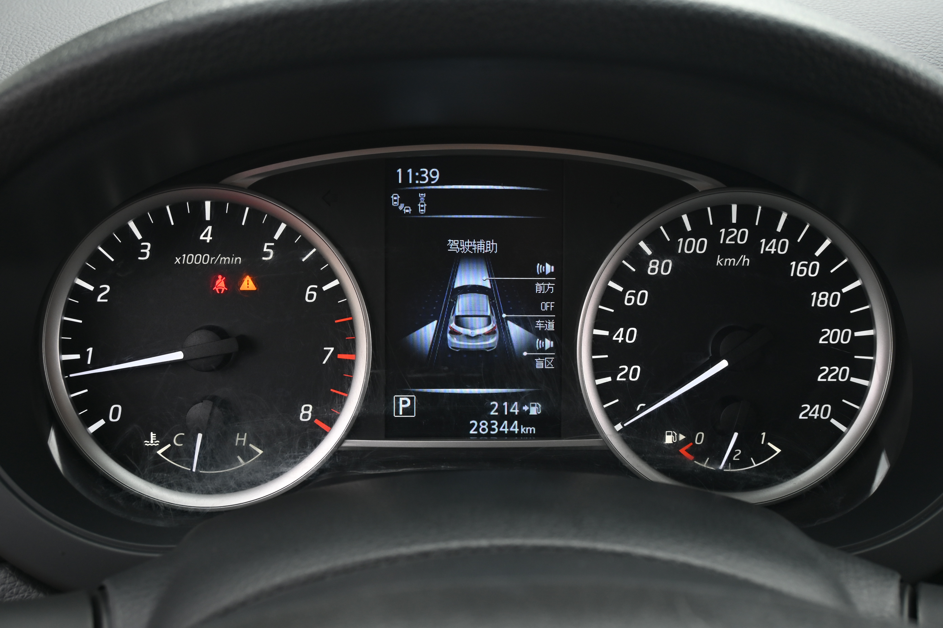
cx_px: 472
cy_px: 314
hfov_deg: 52.2
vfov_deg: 36.2
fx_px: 963
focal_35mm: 37
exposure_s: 1/40
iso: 200
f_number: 6.3
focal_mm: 24.5
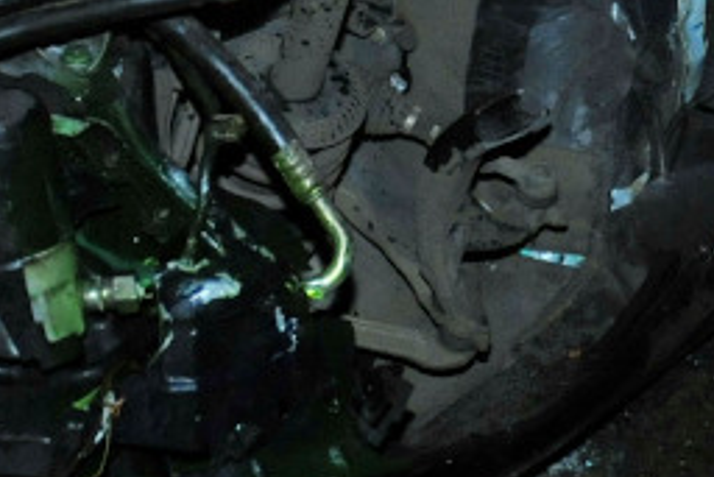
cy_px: -378
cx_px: 809
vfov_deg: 10.4
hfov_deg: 15.9
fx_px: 2480
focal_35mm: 125
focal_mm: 34
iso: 2000
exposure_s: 1/100
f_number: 2.8
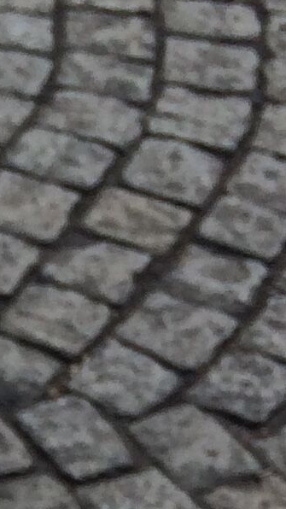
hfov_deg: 6.4
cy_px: 866
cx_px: -604
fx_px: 2334
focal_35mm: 173
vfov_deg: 11.7
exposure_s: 1/1080
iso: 32
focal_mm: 4.15
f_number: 2.2
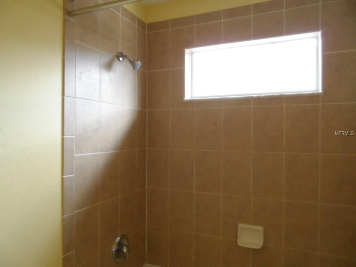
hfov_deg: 71.6
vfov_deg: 56.8
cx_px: 178
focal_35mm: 24
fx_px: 247
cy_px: 134
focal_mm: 4
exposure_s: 1/30
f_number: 3.2
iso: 320
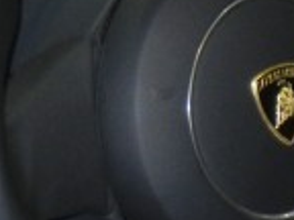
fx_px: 3635
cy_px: -71
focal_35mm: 428
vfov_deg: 3.5
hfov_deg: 4.5
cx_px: 715
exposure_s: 1/30
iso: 400
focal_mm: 13.9
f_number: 4.3
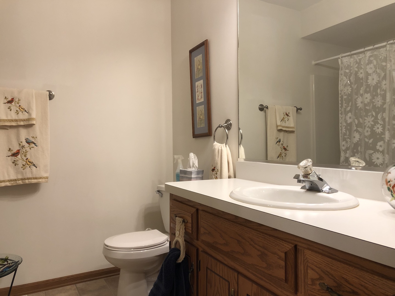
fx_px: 320
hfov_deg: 63.4
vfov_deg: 49.7
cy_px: 148
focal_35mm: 28
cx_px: 198
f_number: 1.8
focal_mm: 3.99
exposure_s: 1/30
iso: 32
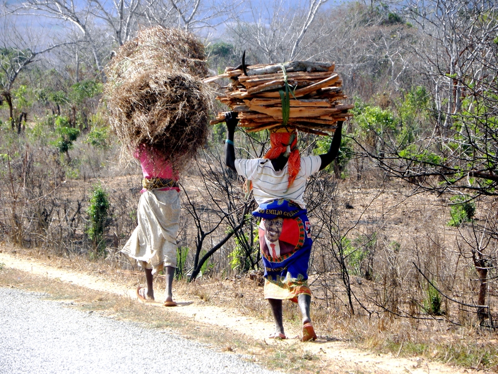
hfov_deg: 7.1
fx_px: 4014
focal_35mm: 279
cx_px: 249
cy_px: 187
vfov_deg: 5.3
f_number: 4.5
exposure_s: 1/250
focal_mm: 49.7
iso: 80
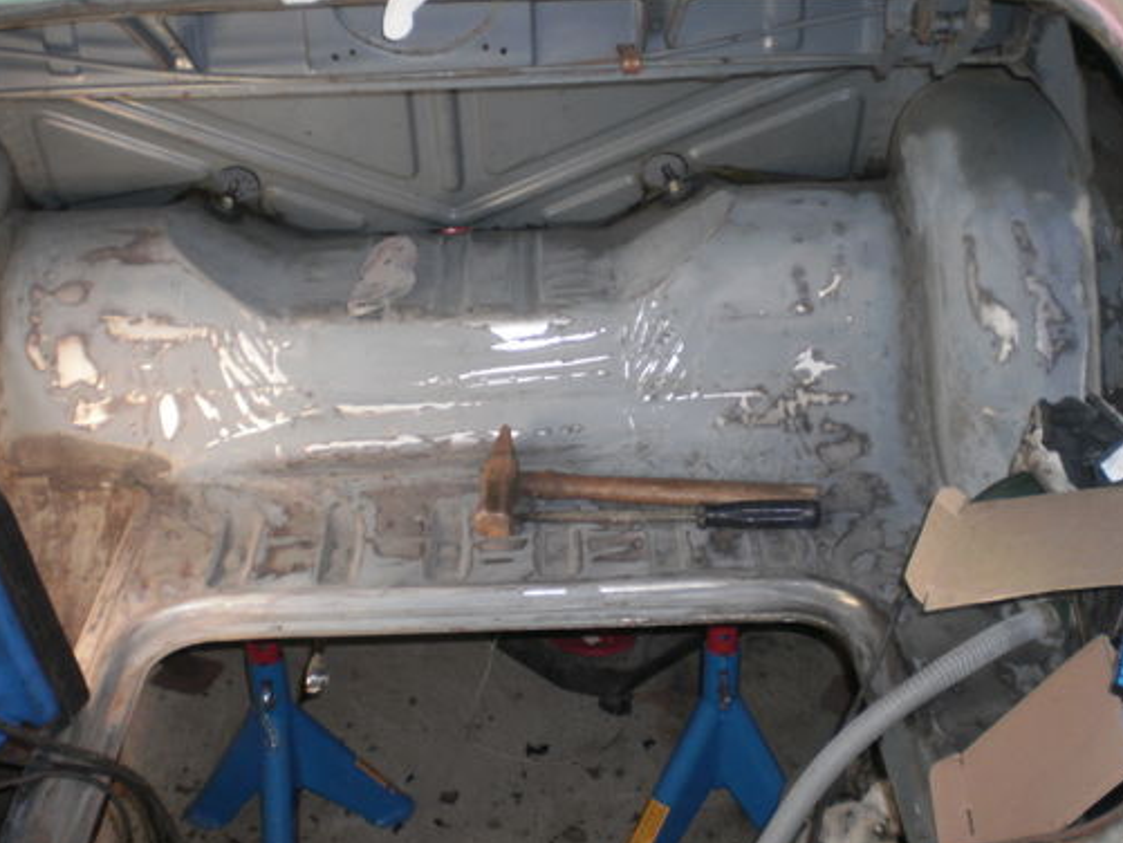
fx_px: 1493
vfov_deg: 31.5
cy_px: 460
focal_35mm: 46
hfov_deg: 41.2
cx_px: 527
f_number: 3.1
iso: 125
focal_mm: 6.3
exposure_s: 1/30
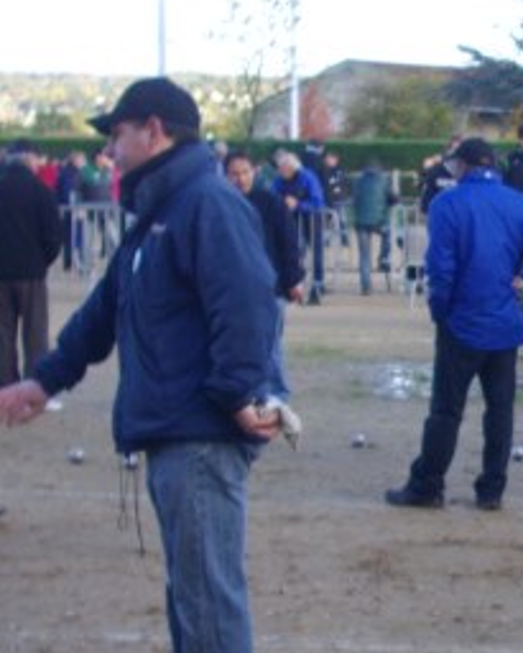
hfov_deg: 16.1
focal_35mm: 92
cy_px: 342
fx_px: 1779
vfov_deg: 20.8
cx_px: 611
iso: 100
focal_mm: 6.2
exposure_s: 1/250
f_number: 2.8
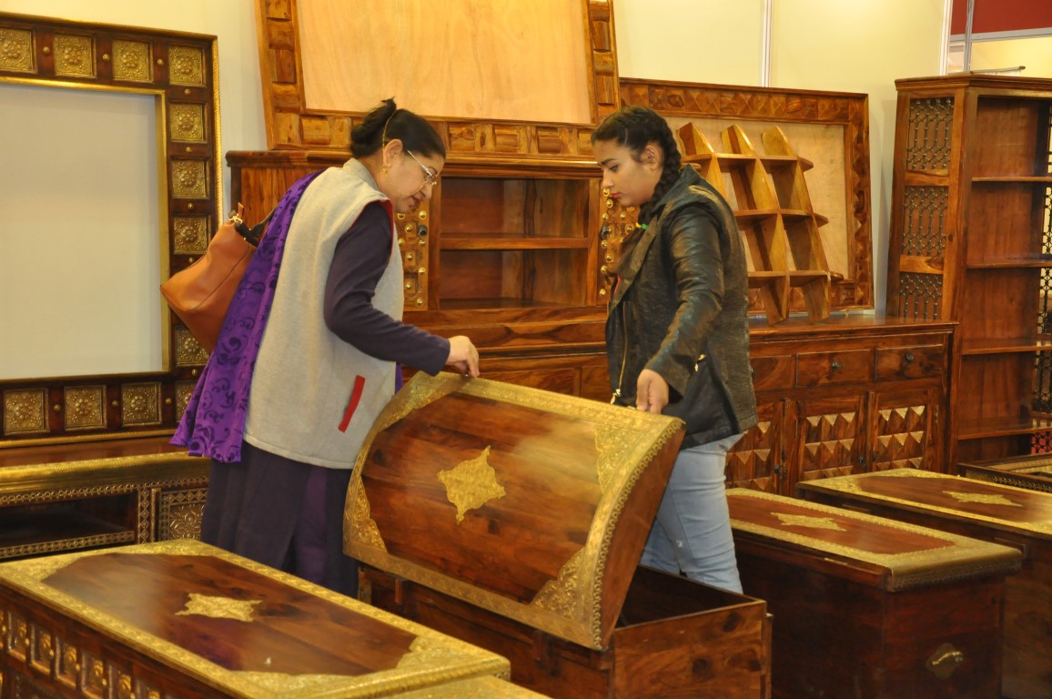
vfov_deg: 22.6
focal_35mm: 60
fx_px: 1751
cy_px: 350
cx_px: 526
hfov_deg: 33.4
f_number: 4.8
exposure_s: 1/60
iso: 1600
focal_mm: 40
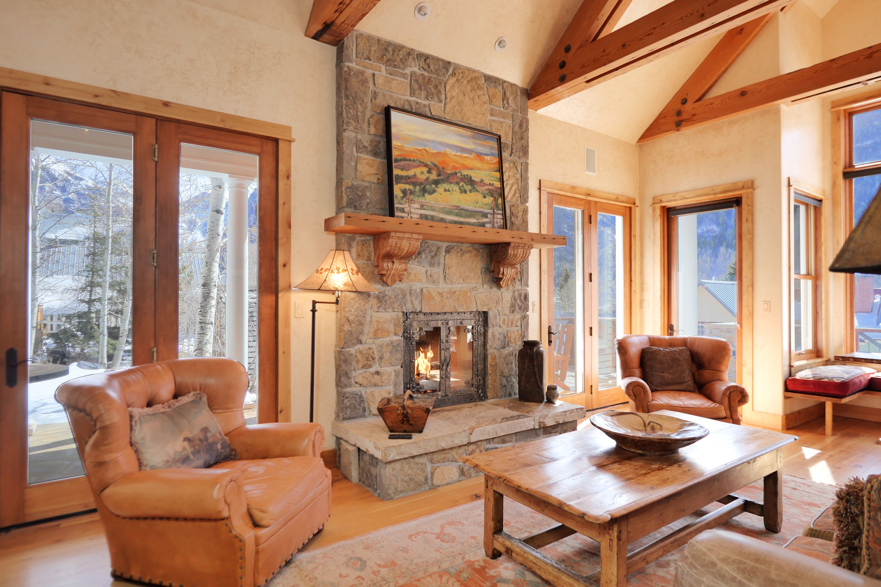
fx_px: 440
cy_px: 294
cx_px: 440
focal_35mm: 18
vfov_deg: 67.4
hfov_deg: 90.0
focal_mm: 9
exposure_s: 1/640
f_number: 4.5
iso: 800
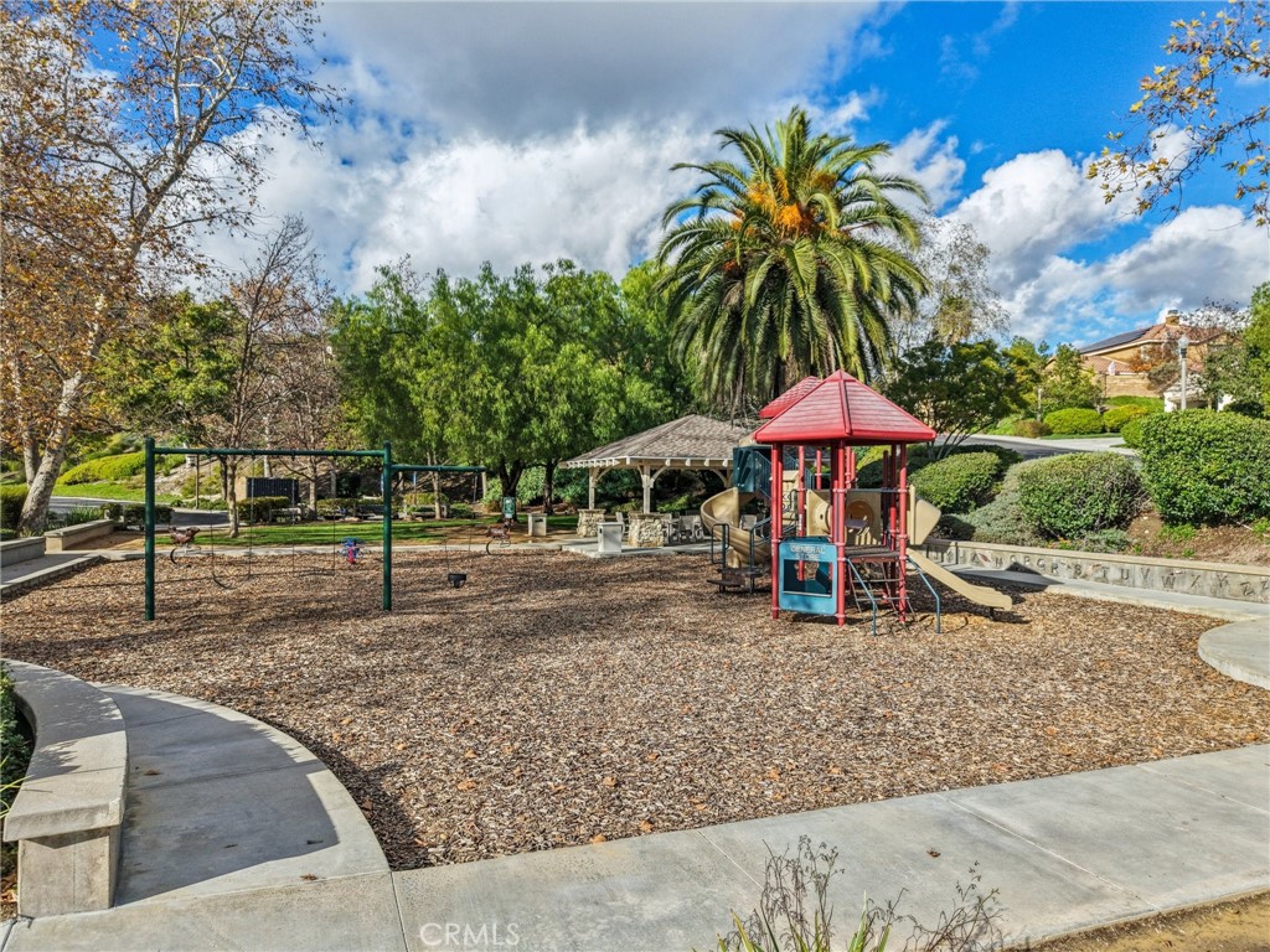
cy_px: 476
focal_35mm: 24
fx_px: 881
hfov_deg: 71.6
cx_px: 635
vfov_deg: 56.8
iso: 160
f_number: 1.8
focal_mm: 8.7
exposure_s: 1/3200
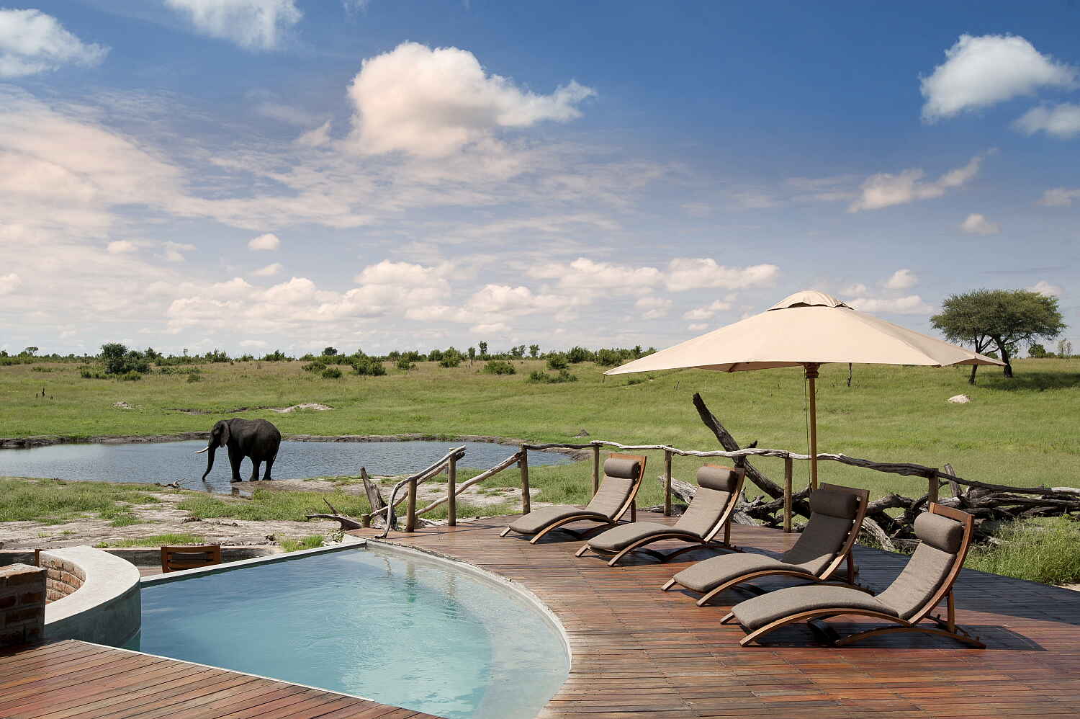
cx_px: 540
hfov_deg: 54.5
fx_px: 1049
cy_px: 360
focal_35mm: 35
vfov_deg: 37.8
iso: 280
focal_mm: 35
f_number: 9.5
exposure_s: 1/750
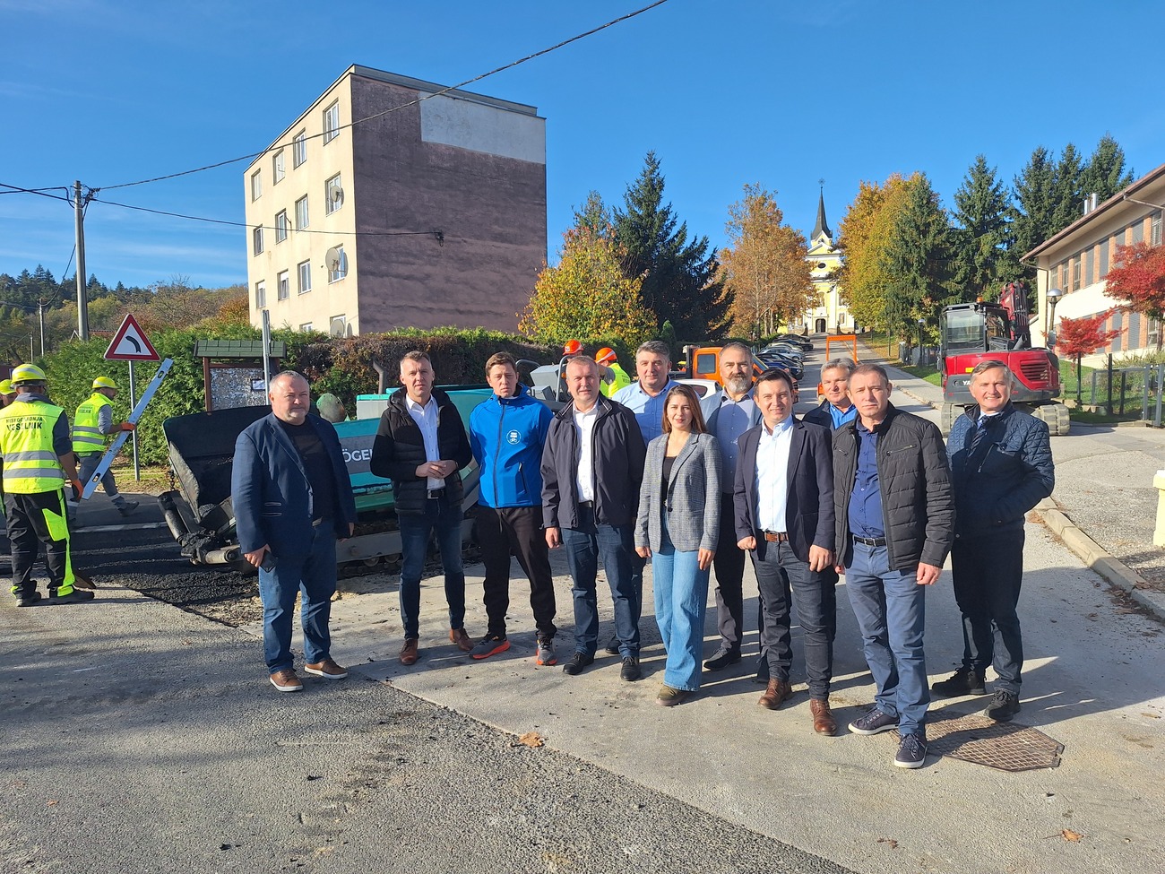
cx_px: 582
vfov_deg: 58.9
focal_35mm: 23
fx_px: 774
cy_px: 437
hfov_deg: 73.9
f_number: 1.8
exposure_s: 1/1876
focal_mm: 5.54
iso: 40
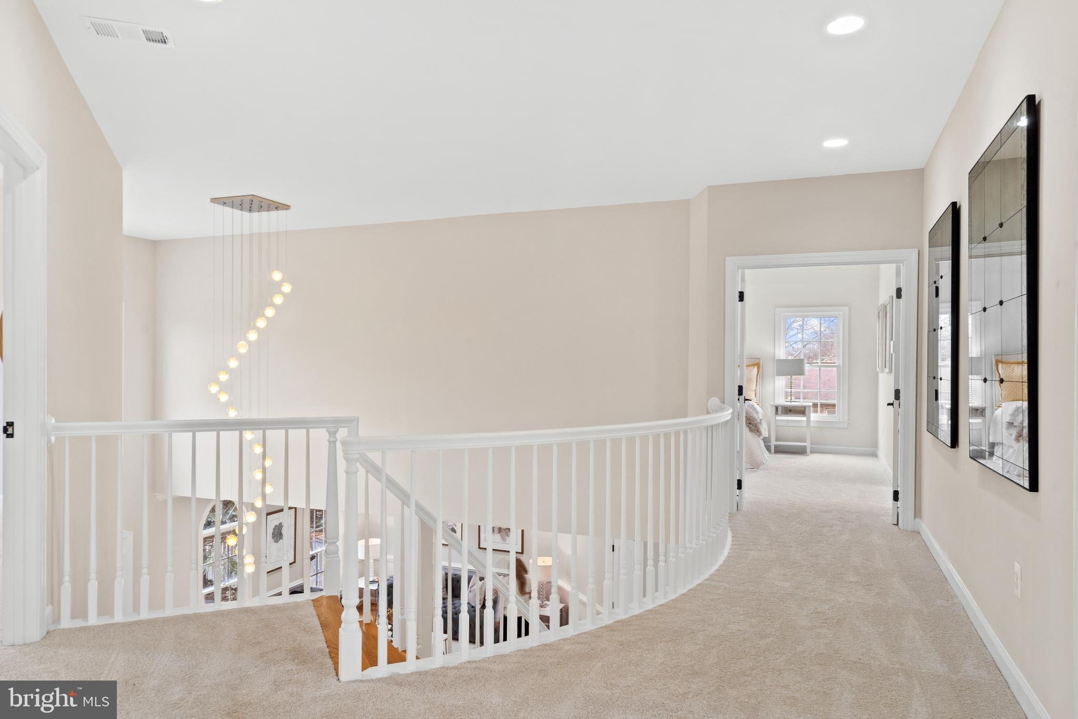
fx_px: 689
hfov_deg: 76.1
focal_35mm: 23
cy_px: 360
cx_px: 539
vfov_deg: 55.1
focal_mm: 23
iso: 500
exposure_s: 1/6
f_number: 9
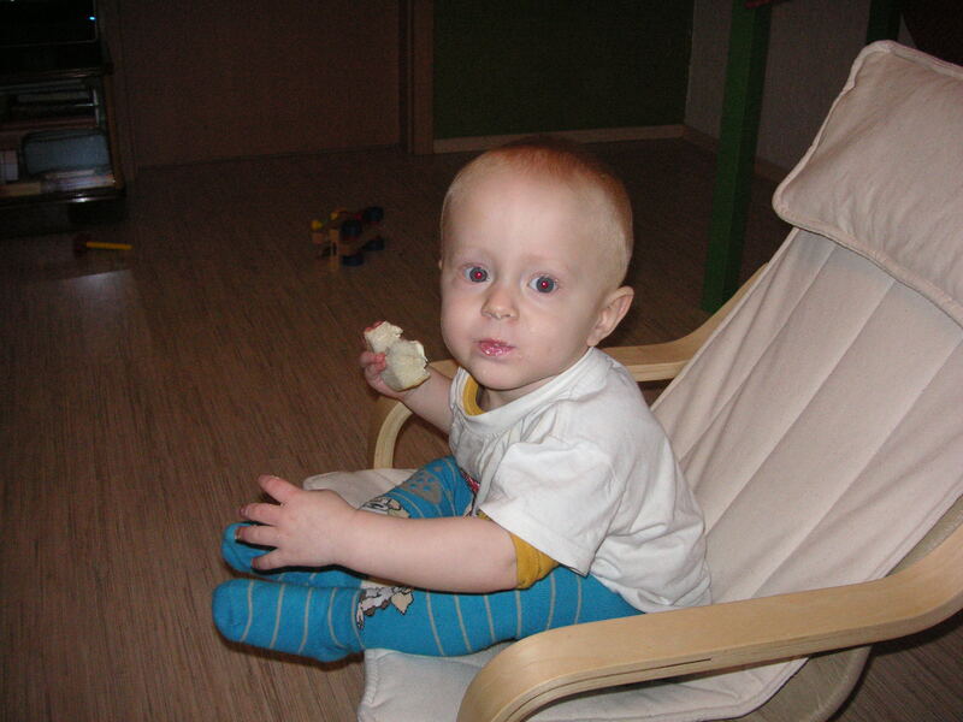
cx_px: 482
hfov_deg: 50.1
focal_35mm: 37
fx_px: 1029
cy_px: 361
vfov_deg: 38.7
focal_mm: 6.1
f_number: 2.8
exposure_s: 1/45
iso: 160
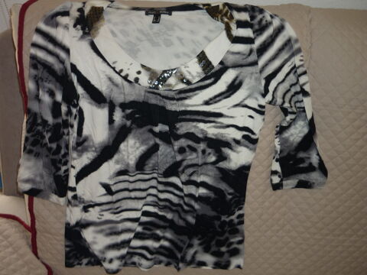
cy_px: 138
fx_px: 350
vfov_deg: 42.9
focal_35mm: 33
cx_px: 184
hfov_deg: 55.4
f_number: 2.8
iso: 100
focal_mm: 5.5
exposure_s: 1/30
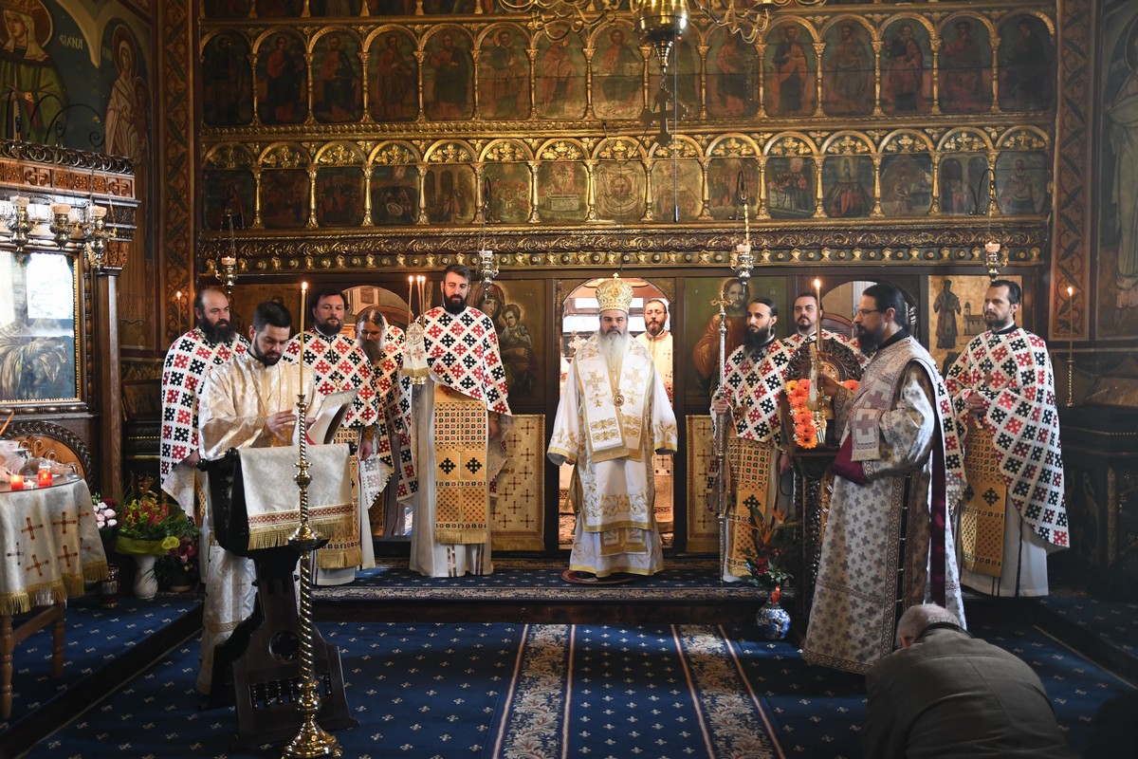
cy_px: 380
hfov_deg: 57.2
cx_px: 569
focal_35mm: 33
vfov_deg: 40.0
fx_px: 1043
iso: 2000
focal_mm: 22
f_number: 2.8
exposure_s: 1/60
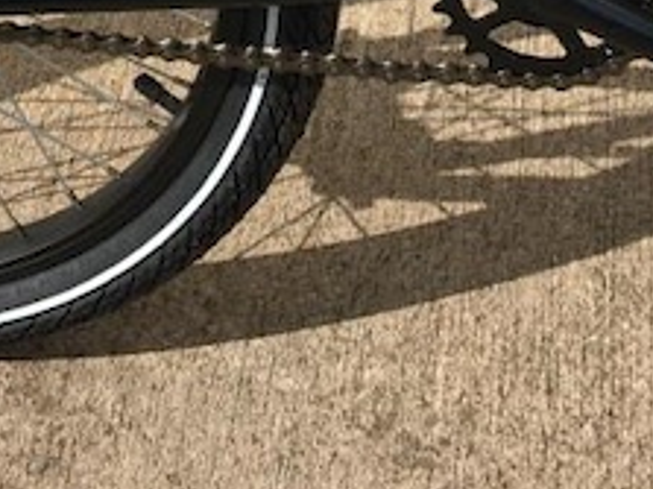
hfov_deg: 18.9
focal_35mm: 104
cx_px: 357
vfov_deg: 13.6
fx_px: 1961
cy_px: -176
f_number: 2.2
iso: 25
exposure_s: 1/1876
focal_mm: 4.15
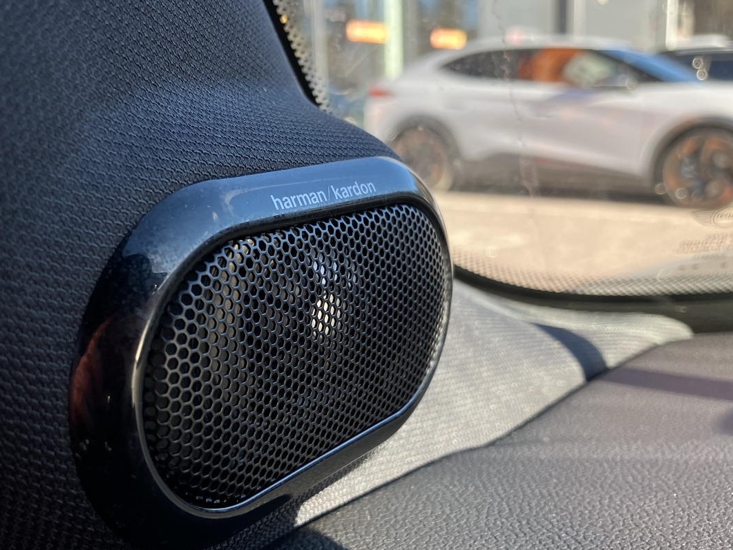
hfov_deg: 48.3
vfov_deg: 37.7
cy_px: 280
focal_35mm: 38
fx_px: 805
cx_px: 258
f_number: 1.8
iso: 25
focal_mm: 3.99
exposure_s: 1/185
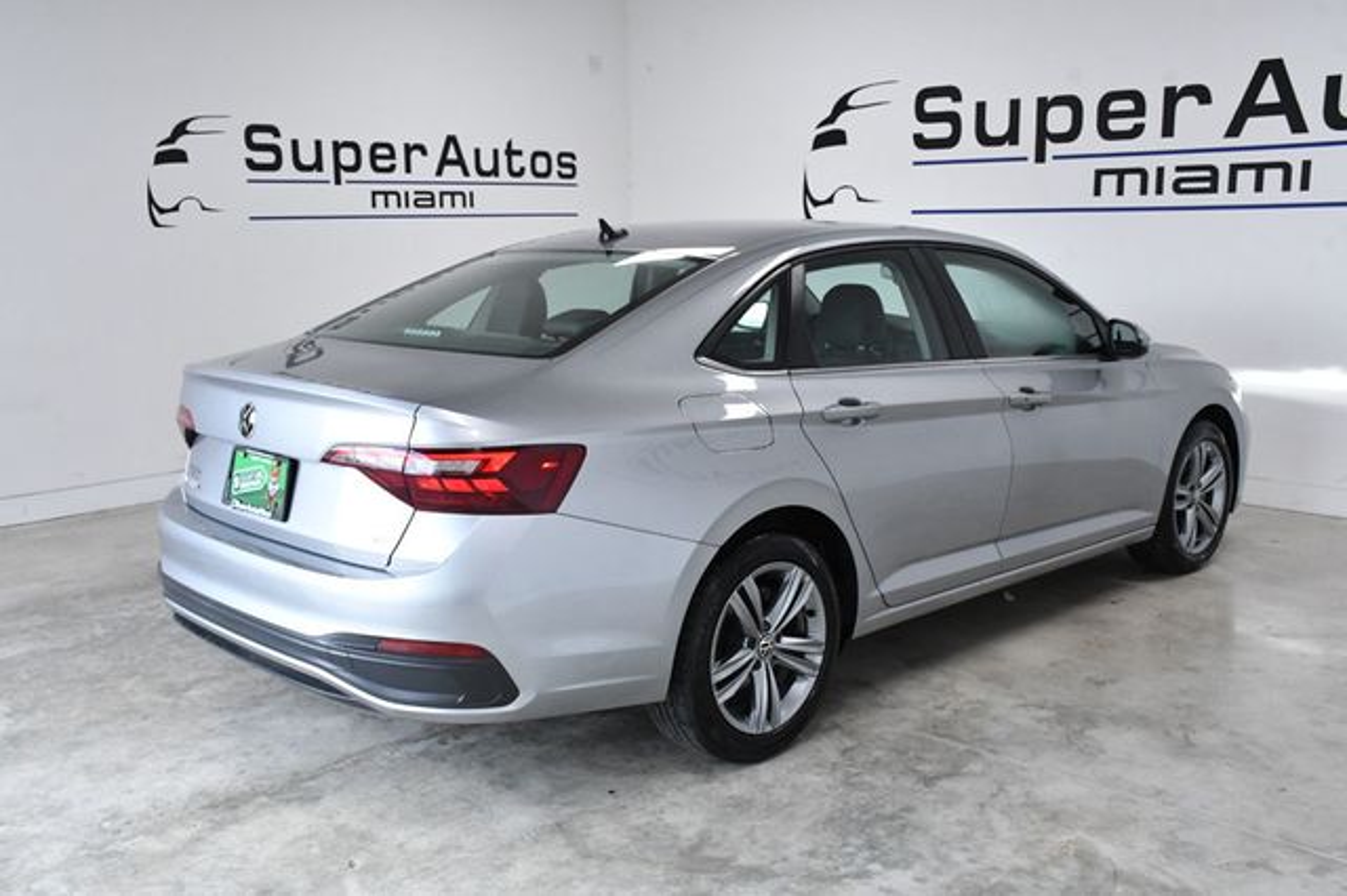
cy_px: 448
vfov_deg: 38.8
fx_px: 1271
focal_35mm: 34
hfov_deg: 55.8
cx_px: 674
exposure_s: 1/400
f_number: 10
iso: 2500
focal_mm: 23
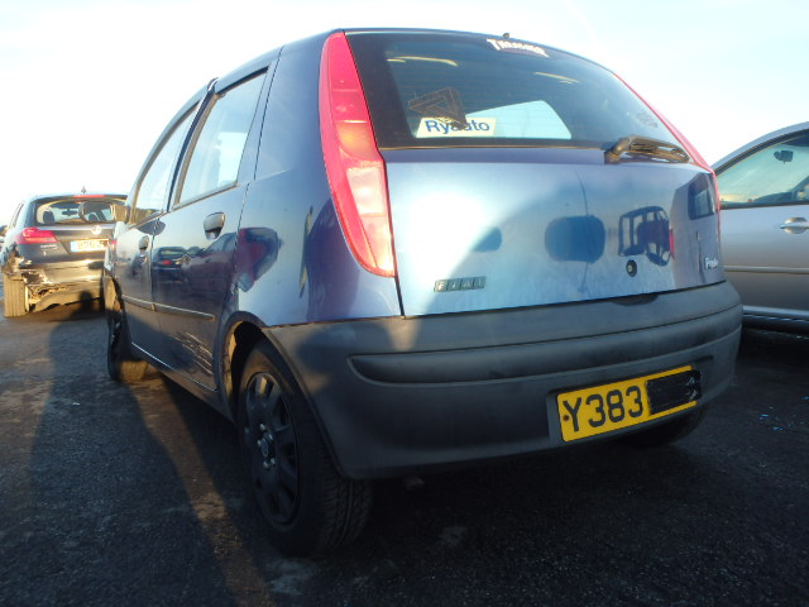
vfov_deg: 49.7
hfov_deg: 63.4
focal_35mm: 28
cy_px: 304
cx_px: 404
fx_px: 654
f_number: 3.9
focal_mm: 5
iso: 125
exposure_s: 1/125
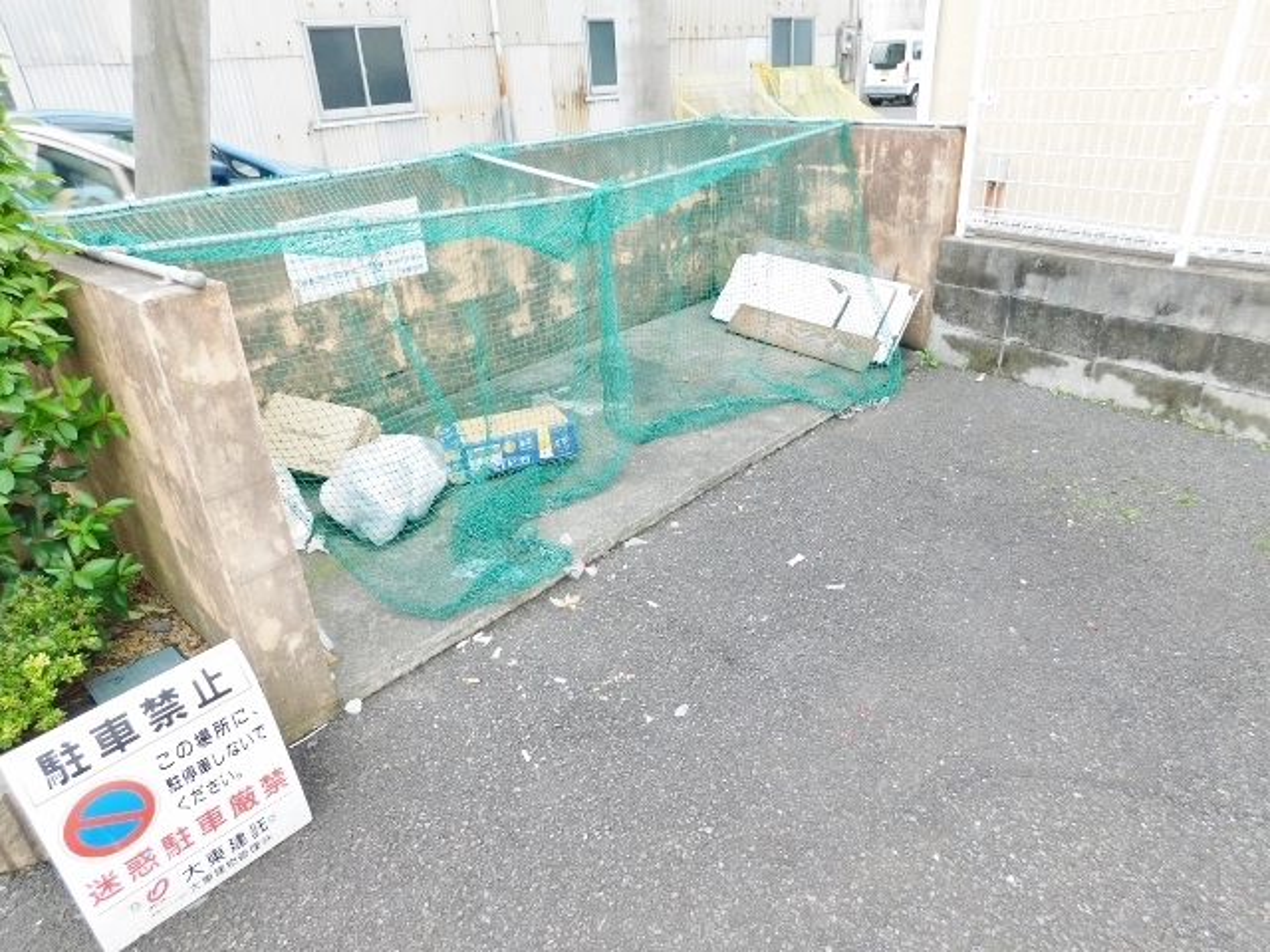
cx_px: 635
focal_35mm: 23
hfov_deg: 73.9
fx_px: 844
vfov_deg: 58.9
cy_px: 476
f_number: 3
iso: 125
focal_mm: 4
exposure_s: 1/200
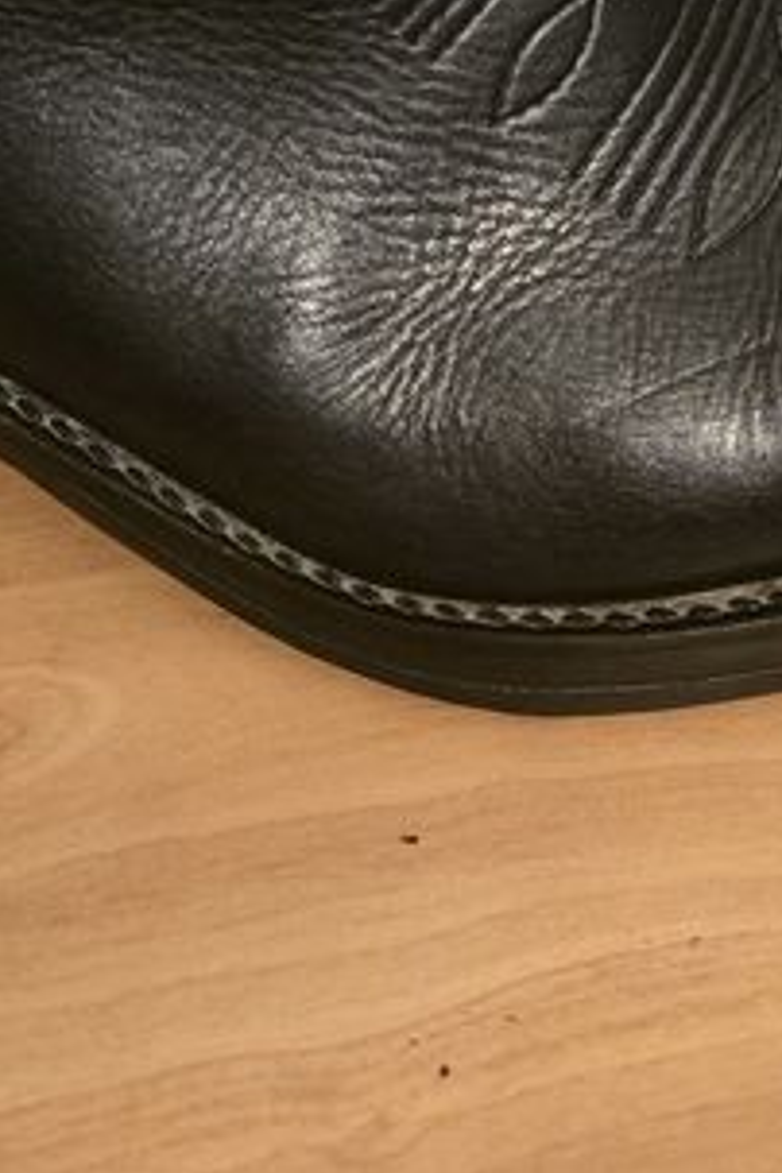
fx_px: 2574
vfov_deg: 22.9
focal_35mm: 79
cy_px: -345
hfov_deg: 17.2
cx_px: 519
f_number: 1.7
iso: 2500
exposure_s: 1/100
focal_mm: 6.3
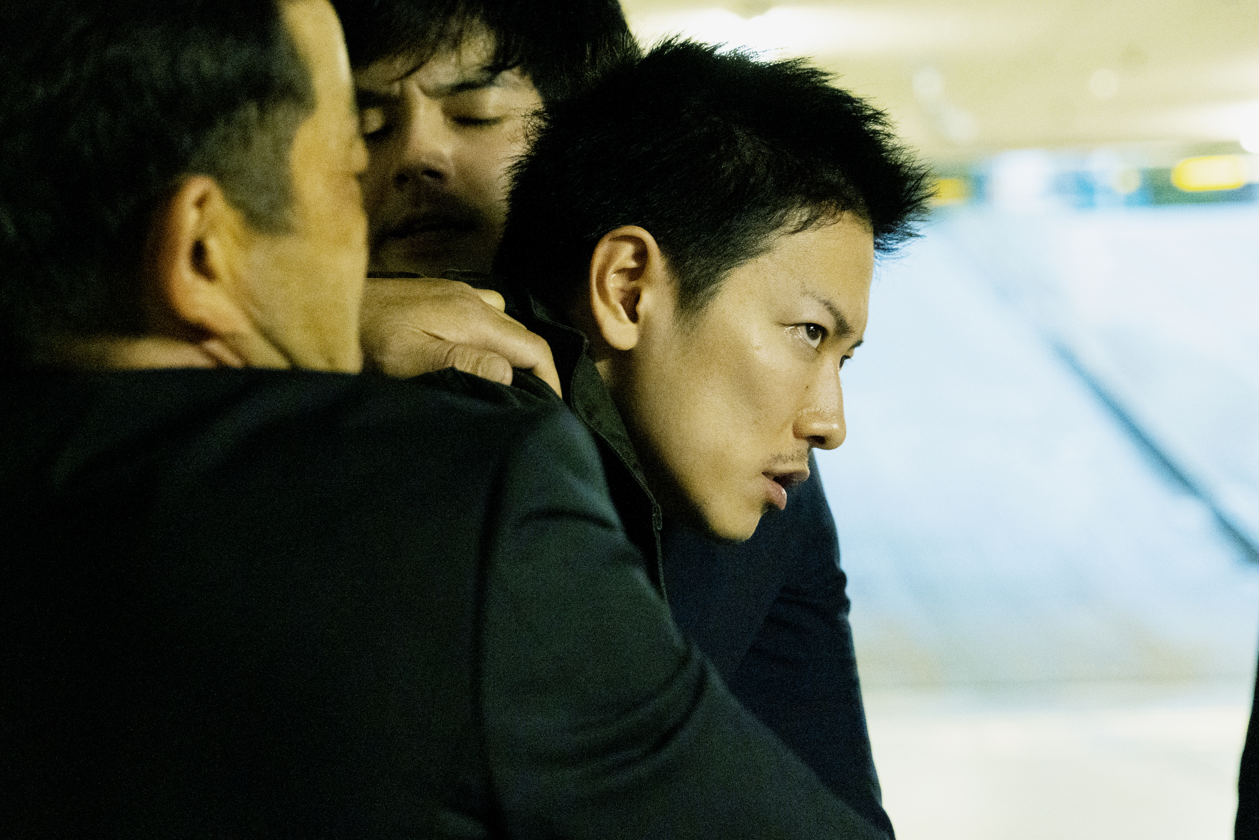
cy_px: 420
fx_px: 4091
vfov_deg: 11.7
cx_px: 630
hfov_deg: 17.5
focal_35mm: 117
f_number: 6.3
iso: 32000
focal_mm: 117
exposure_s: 1/200
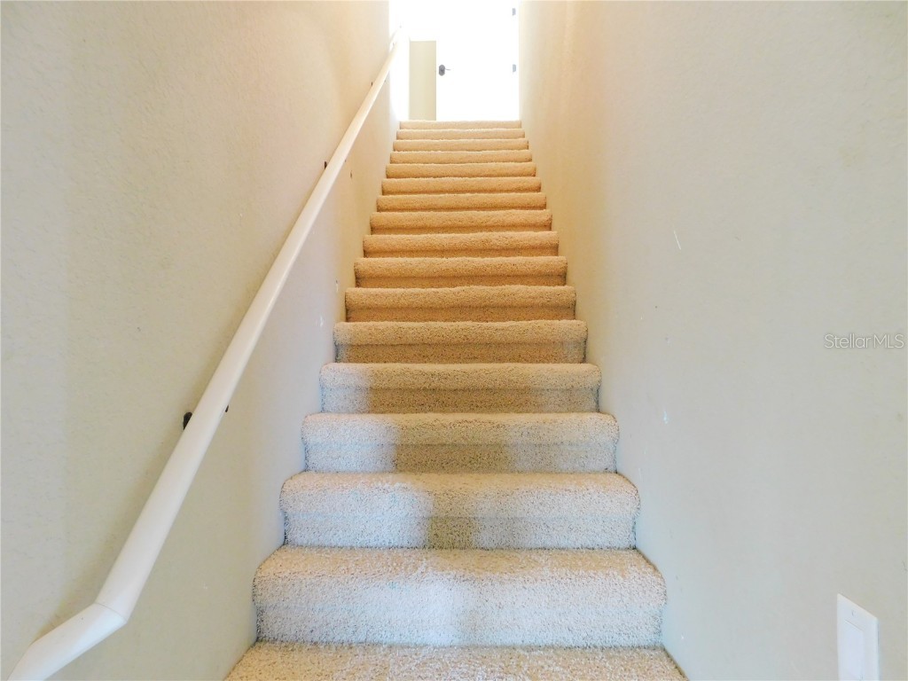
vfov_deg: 58.9
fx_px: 603
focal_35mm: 23
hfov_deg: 73.9
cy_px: 340
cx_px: 454
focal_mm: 4
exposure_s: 1/10
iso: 400
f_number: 3
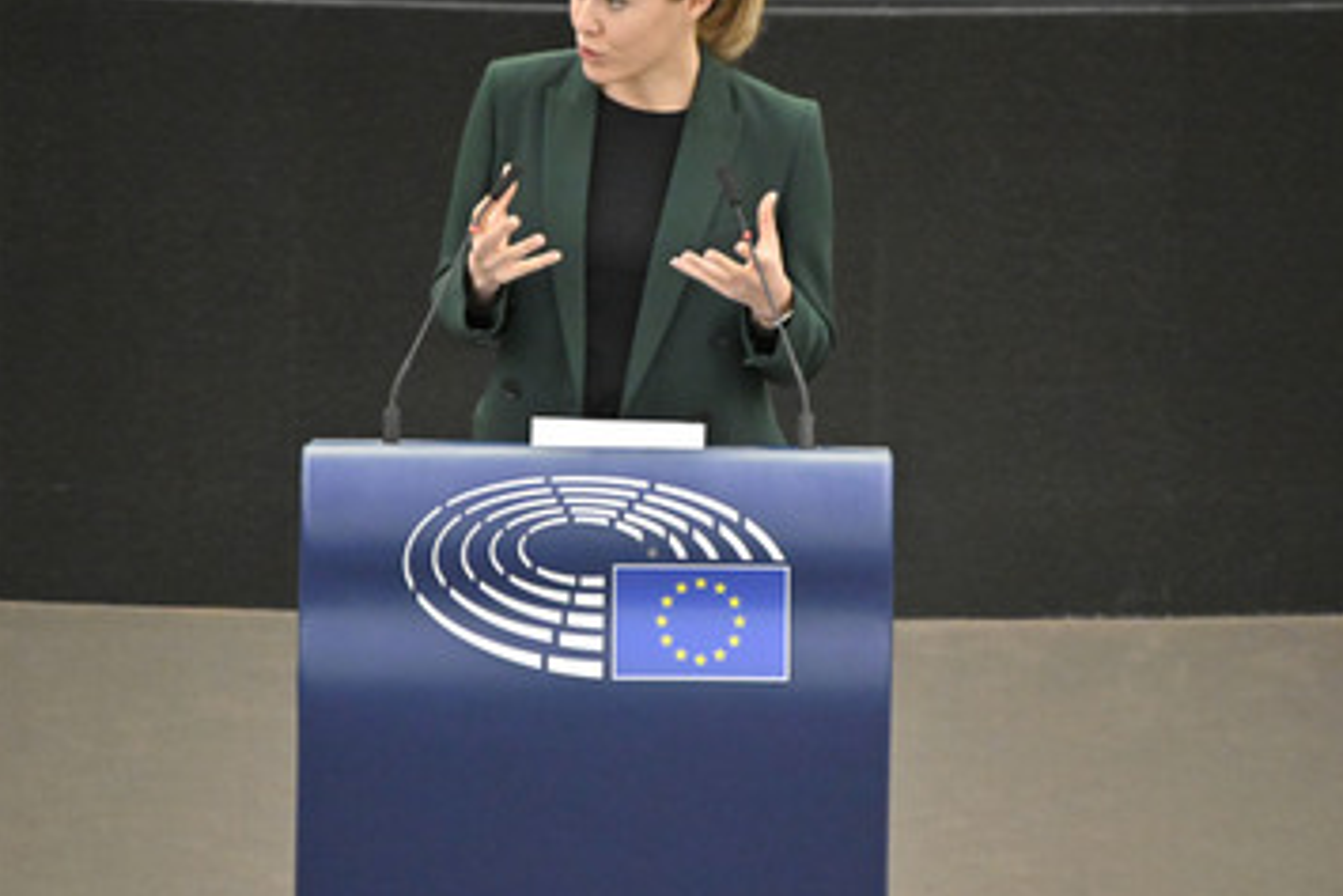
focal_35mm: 633
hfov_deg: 3.3
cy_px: 382
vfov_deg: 2.2
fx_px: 23623
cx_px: 590
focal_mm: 500
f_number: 6.3
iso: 6400
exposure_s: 1/400
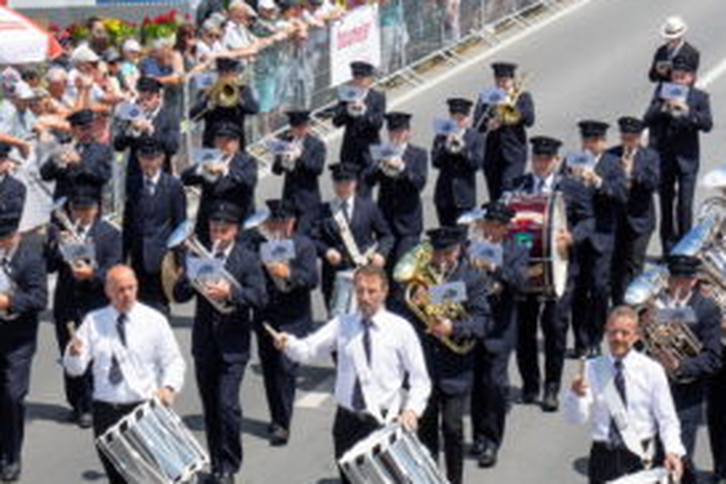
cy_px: 327
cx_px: 88
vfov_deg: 11.0
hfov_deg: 16.3
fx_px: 2500
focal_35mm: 124
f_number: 8
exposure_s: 1/250
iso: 100
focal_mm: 52
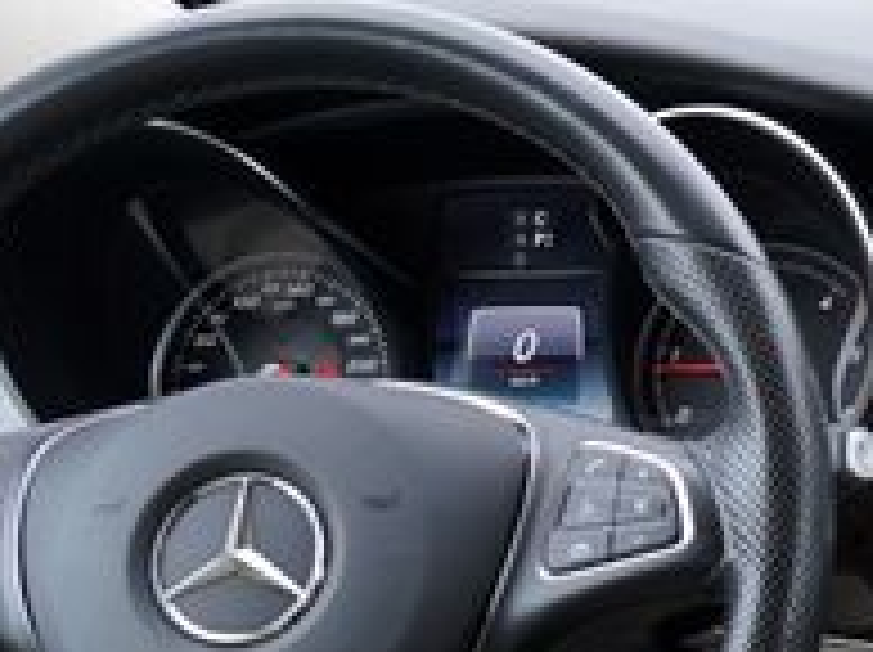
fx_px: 3073
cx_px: 1503
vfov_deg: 12.0
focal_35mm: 122
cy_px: 564
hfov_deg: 14.5
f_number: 4
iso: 250
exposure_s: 1/60
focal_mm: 24
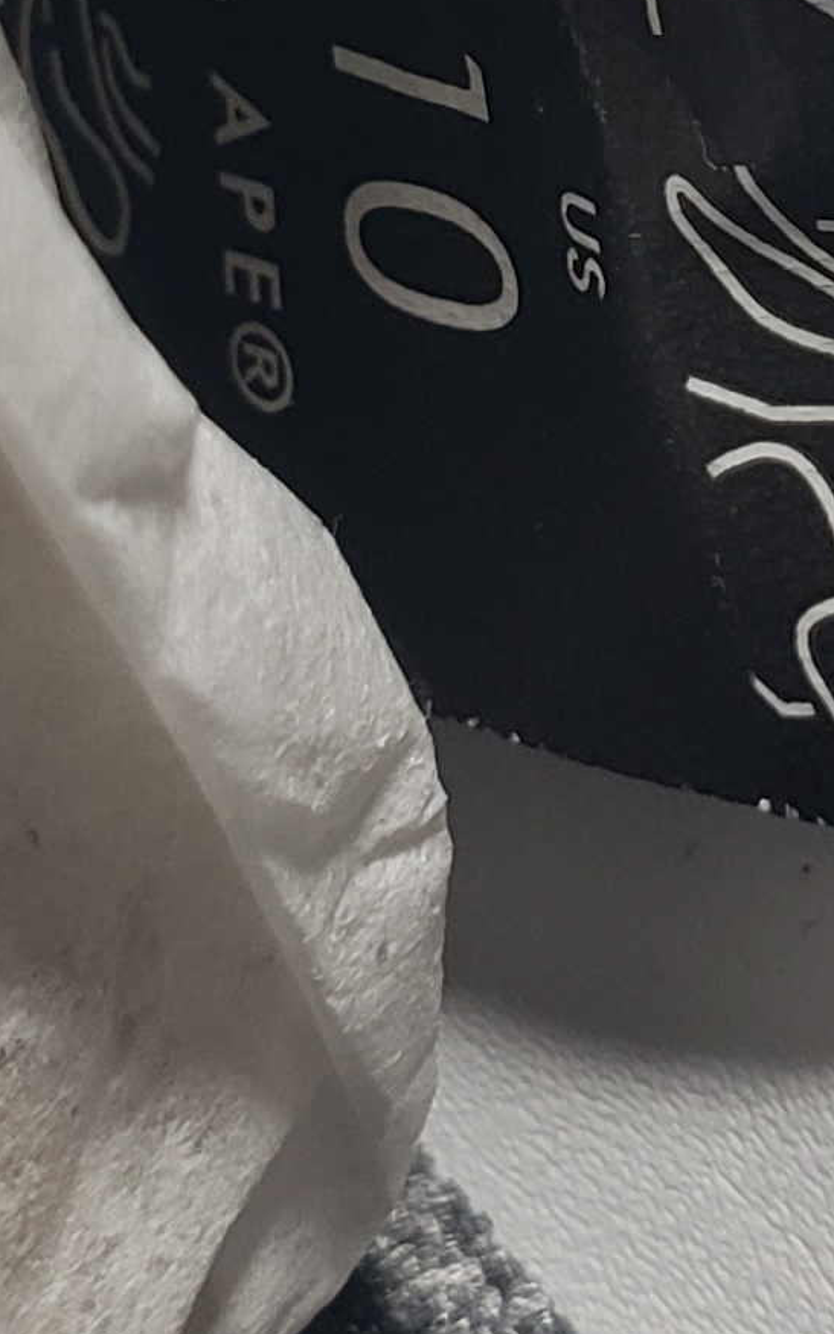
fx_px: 4618
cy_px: 2
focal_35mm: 127
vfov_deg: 16.1
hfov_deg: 10.1
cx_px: 1067
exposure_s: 1/100
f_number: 2.4
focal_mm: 4.3
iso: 64
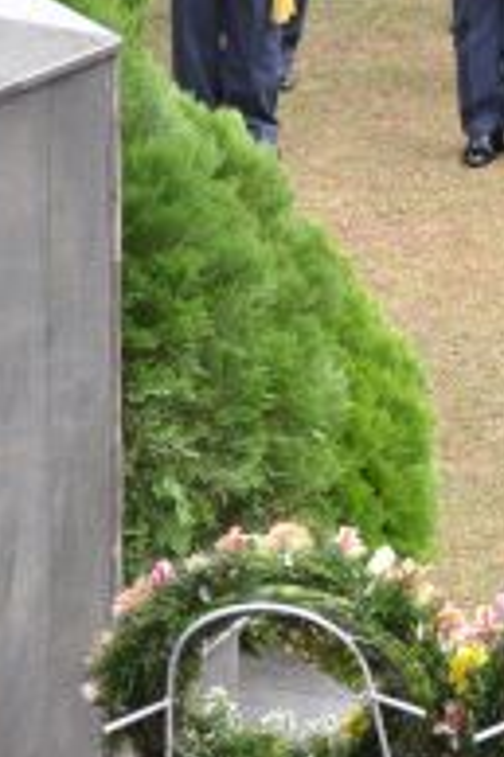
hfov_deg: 6.8
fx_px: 4102
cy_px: 78
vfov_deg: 10.5
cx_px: 949
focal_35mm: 195
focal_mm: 42
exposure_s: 1/125
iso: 250
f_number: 8
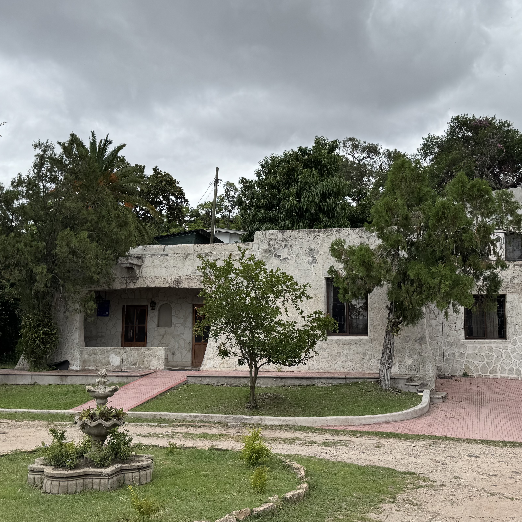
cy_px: 259
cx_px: 302
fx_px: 648
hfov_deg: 43.7
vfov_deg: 43.9
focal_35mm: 38
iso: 80
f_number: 1.78
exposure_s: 1/4049
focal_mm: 6.76
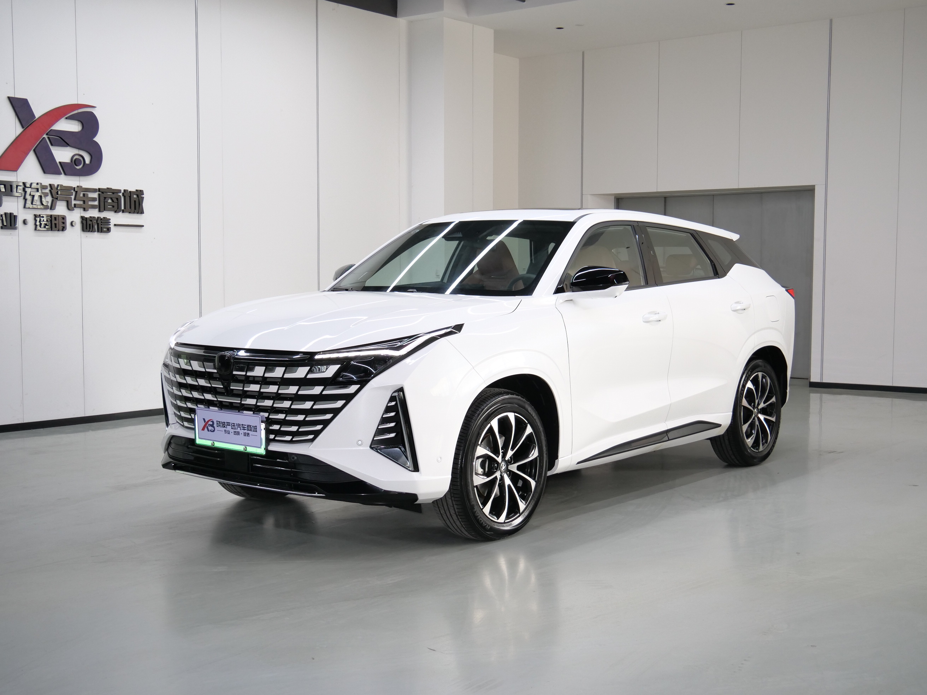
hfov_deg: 42.9
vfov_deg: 32.9
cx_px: 464
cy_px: 348
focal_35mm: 44
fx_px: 1178
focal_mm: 22
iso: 800
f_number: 4.2
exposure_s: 1/50
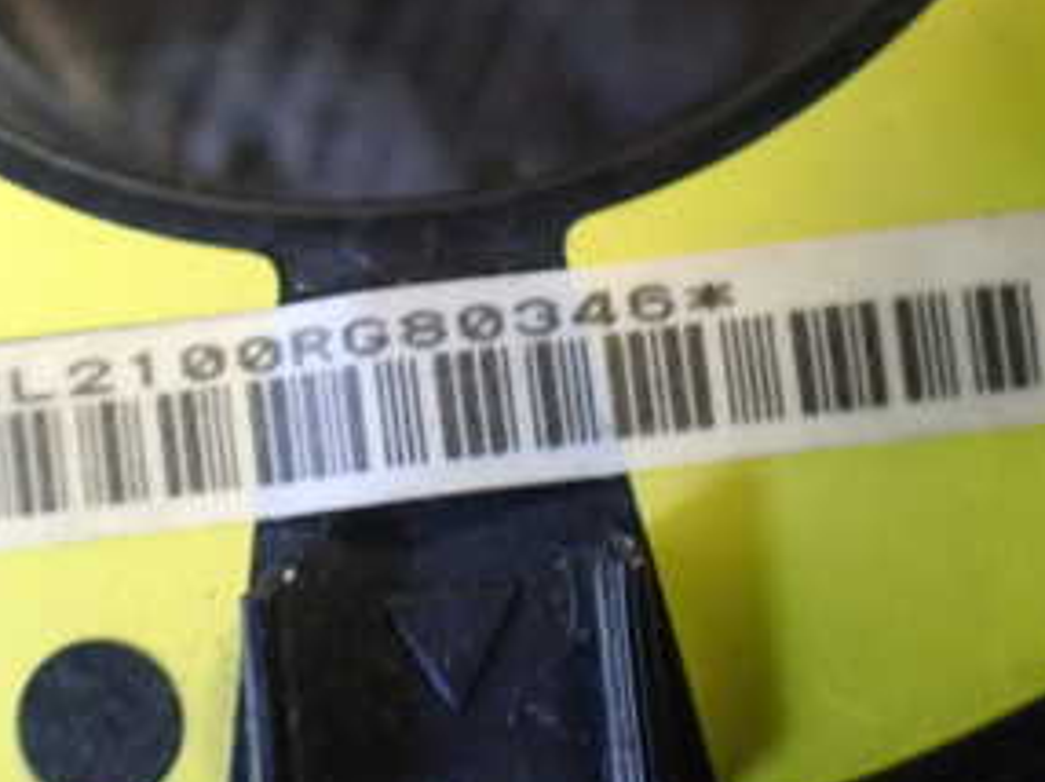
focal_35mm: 63
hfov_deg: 30.7
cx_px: 435
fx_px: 1900
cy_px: 311
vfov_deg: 23.2
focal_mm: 5.4
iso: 800
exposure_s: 1/30
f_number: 2.3
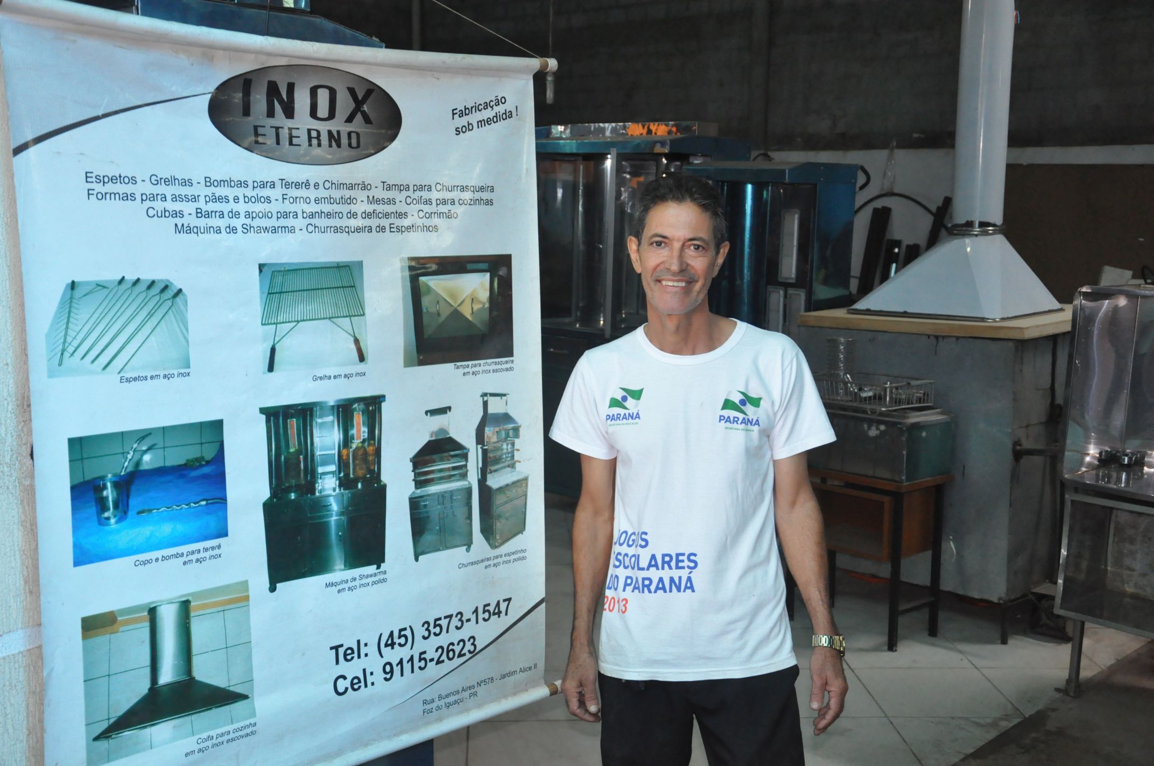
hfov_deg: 46.4
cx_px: 577
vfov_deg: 31.8
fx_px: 1345
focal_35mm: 42
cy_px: 383
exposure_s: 1/60
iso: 1600
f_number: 5
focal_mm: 28
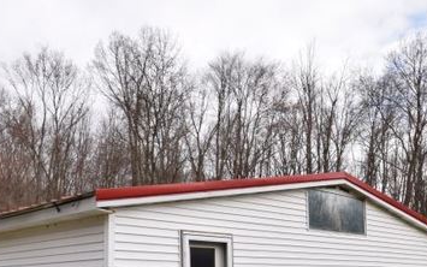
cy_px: 251
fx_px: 480
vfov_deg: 29.5
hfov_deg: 47.5
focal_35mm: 41
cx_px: 160
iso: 100
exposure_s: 1/200
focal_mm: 11
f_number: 10
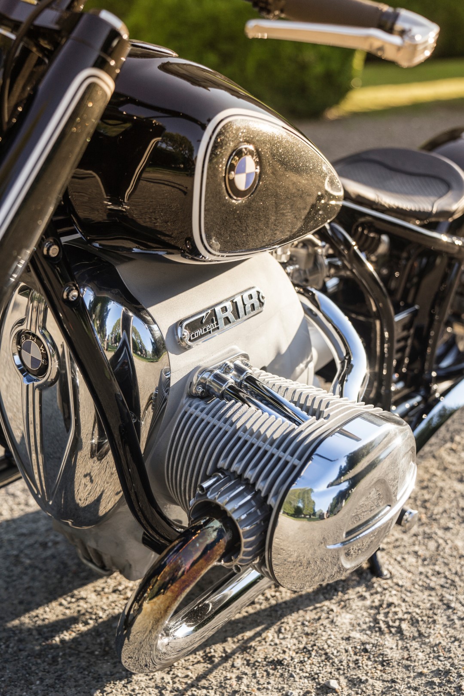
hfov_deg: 28.6
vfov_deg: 41.9
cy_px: 348
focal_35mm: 47
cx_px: 232
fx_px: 909
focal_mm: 47
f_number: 2.8
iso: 100
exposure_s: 1/1000
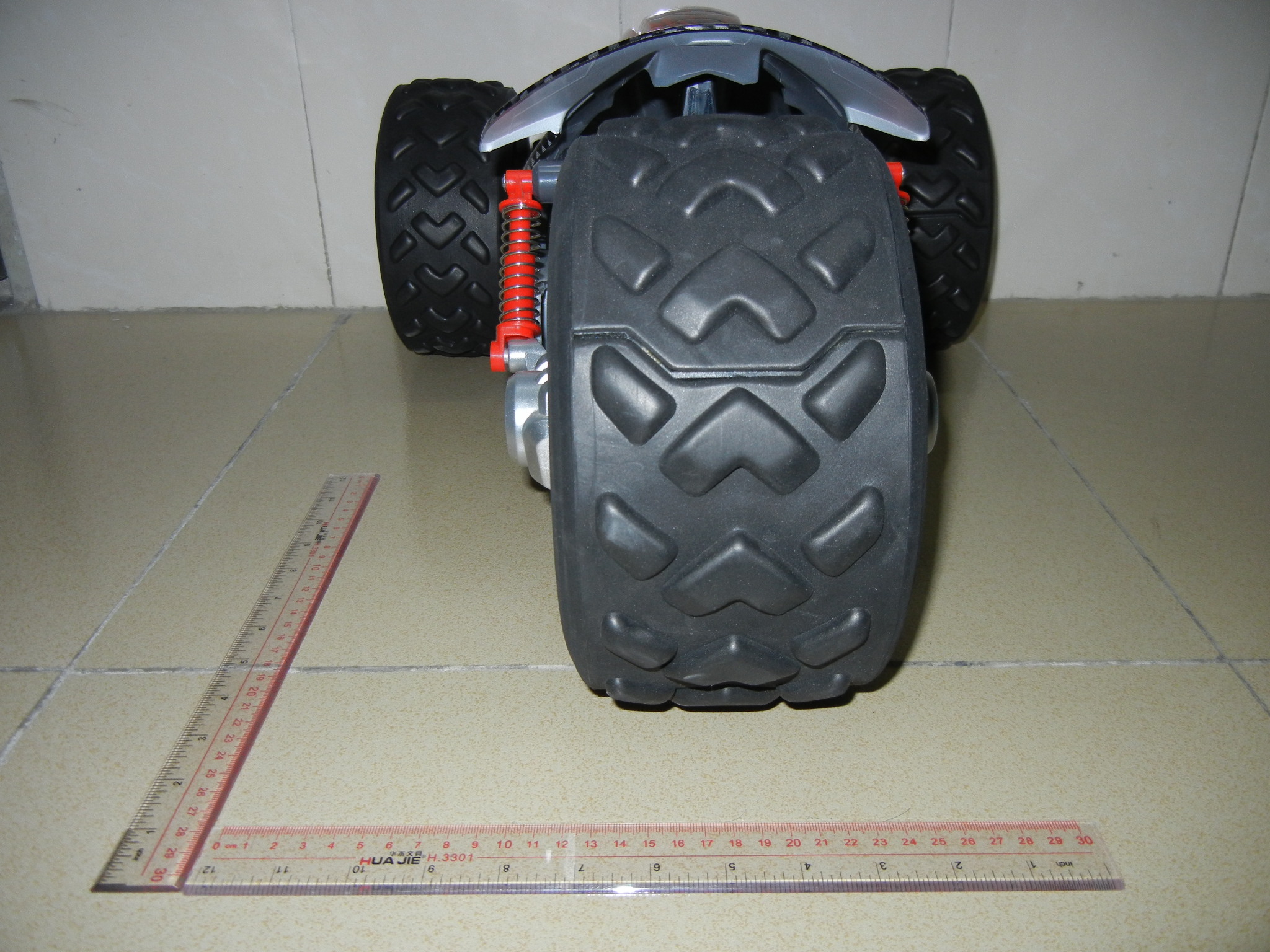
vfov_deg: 46.8
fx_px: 1101
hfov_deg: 60.0
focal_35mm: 30
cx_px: 635
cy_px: 476
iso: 200
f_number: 3.5
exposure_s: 1/30
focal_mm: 5.4
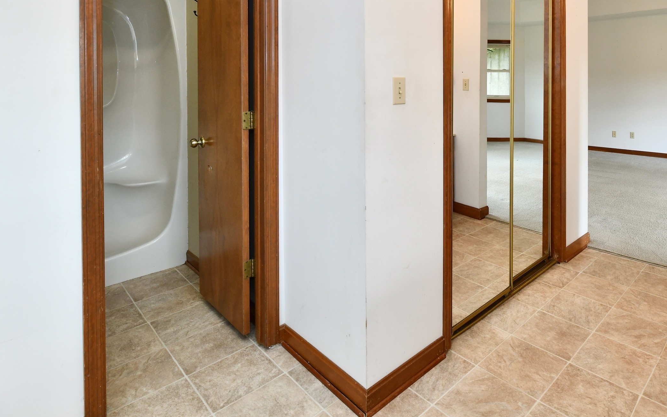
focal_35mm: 21
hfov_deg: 80.1
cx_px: 432
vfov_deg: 54.1
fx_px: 382
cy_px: 94
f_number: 6.3
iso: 640
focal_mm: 14
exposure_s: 1/100
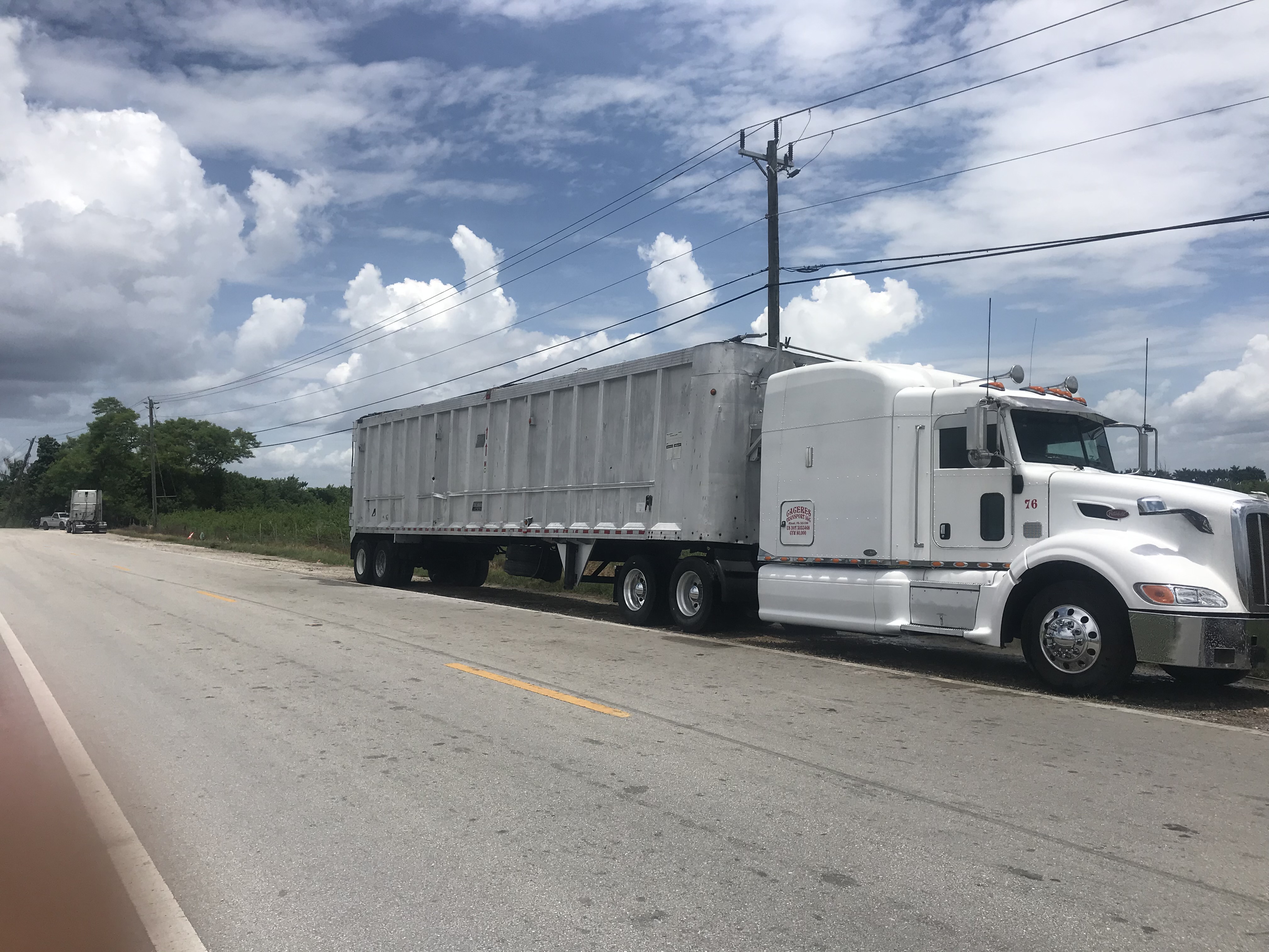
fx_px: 1026
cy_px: 476
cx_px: 634
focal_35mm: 28
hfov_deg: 63.4
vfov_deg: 49.7
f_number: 1.8
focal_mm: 3.99
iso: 20
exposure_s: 1/5988
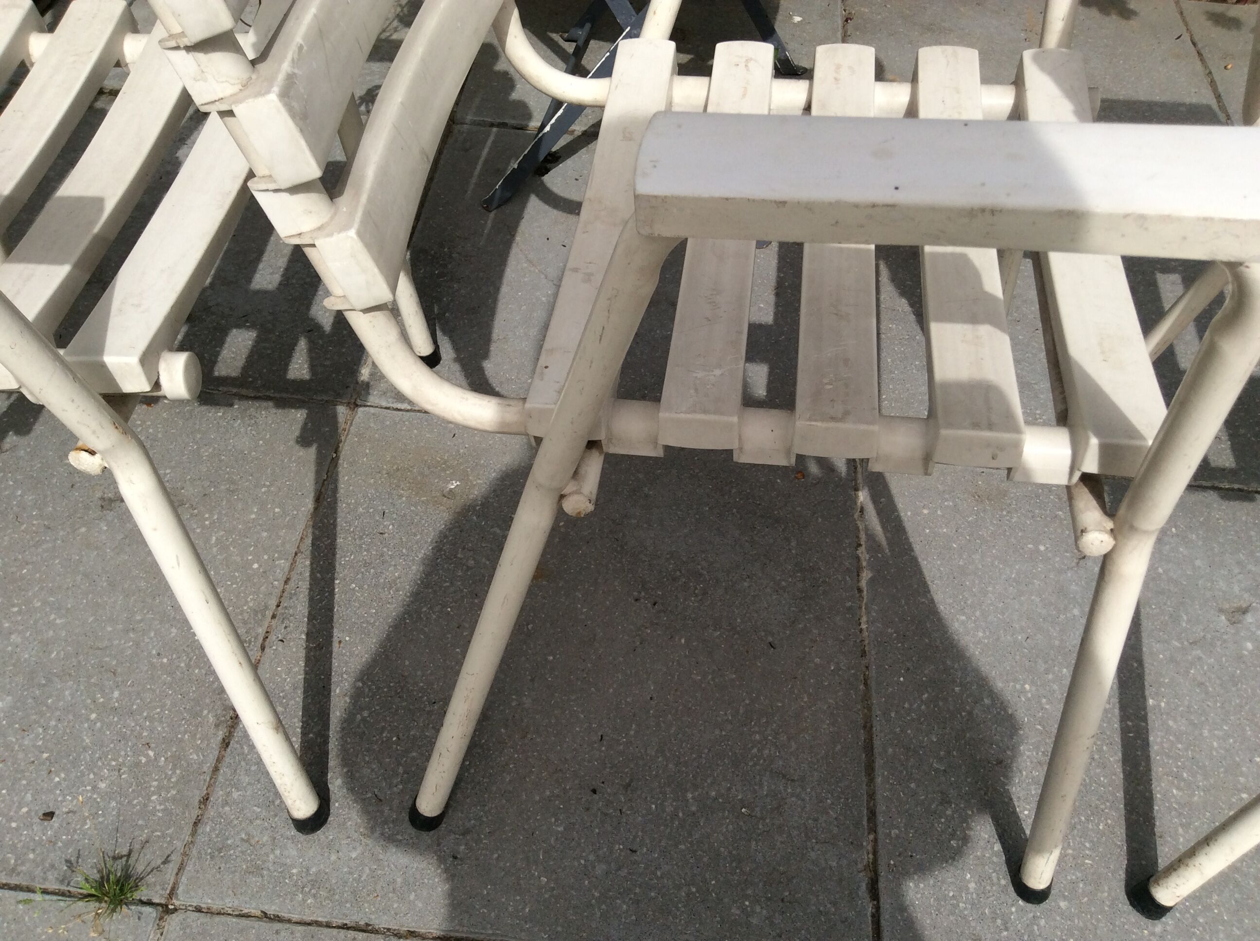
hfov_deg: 56.9
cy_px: 470
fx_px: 1163
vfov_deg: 44.1
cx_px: 630
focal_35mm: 32
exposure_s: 1/2488
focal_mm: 3.3
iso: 32
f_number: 2.4
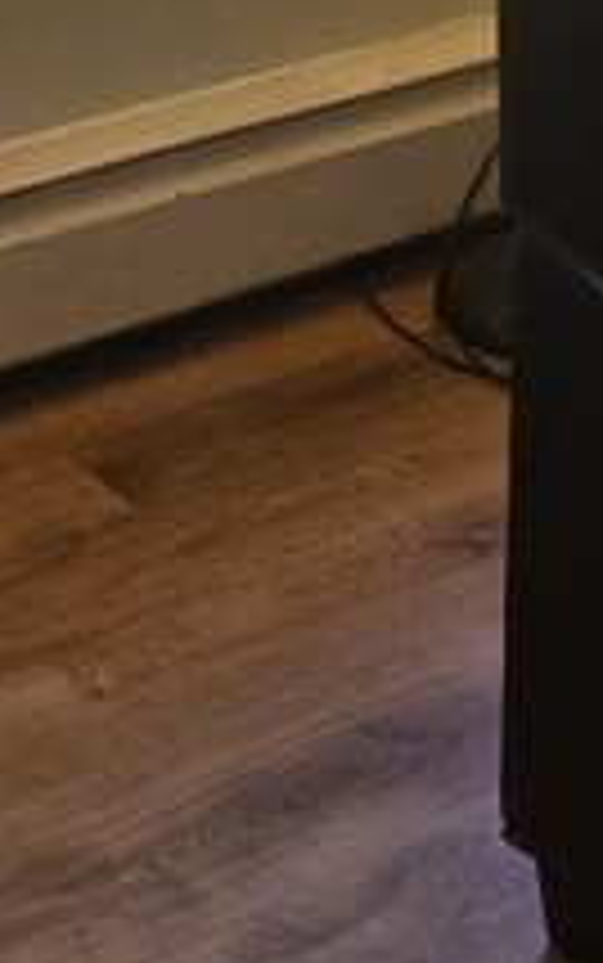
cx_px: 450
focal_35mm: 123
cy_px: -1440
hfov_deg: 10.6
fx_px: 3230
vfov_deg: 12.6
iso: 100
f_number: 1.8
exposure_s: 1/120
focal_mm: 5.4
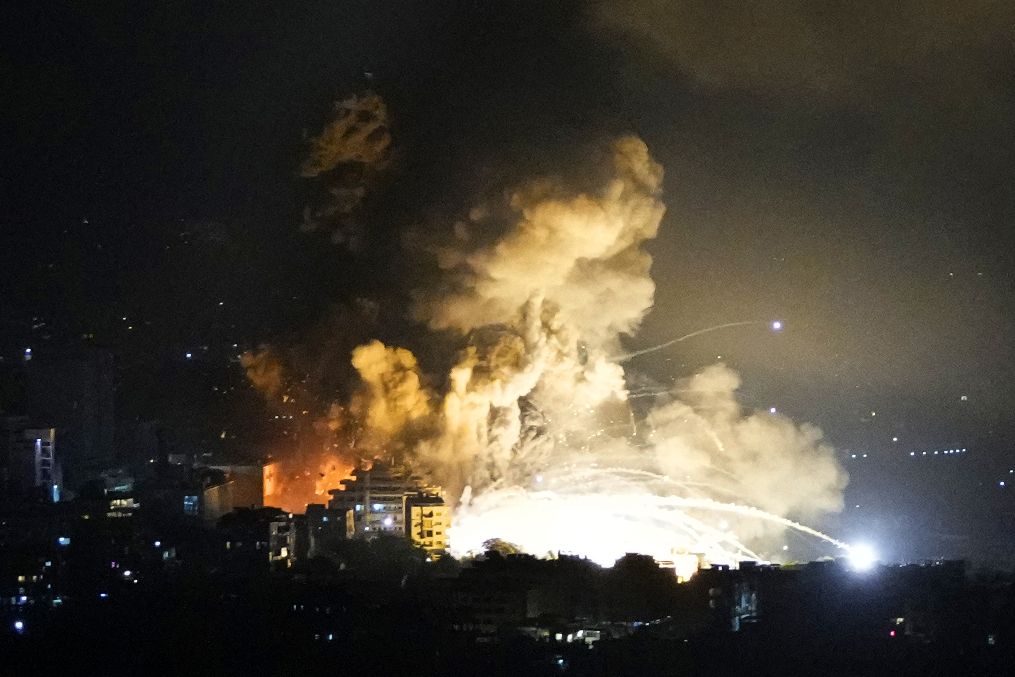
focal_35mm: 70
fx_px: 1974
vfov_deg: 19.5
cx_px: 508
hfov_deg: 28.8
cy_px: 338
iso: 8000
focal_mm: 70
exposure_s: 1/100
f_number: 2.8
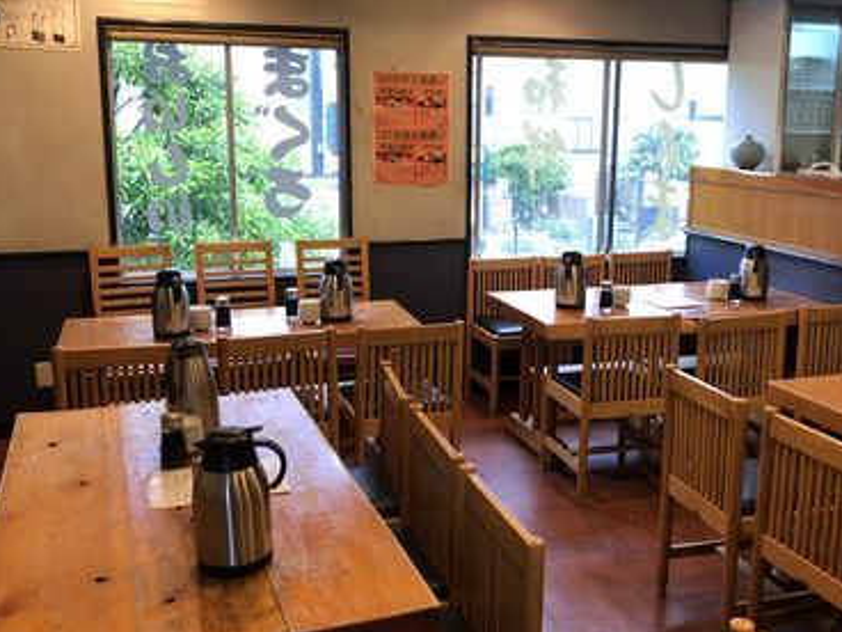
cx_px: 487
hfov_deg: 48.8
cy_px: 299
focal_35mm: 38
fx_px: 924
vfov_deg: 37.7
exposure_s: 1/17
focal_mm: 3.99
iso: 50
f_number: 1.8
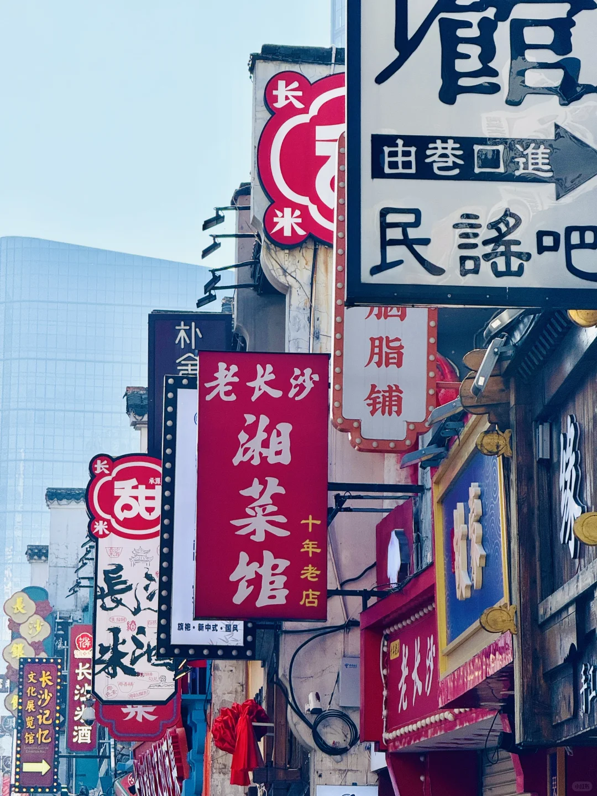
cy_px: 398
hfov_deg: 12.3
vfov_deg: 16.4
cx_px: 298
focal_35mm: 120
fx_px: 2759
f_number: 2.8
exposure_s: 1/2817
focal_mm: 15.66
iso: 80
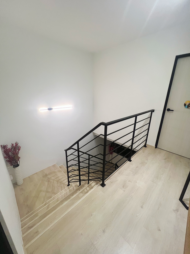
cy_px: 127
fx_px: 95
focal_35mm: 13
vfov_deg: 106.2
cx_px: 95
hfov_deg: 89.9
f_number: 1.8
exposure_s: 1/50
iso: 250
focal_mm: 1.57
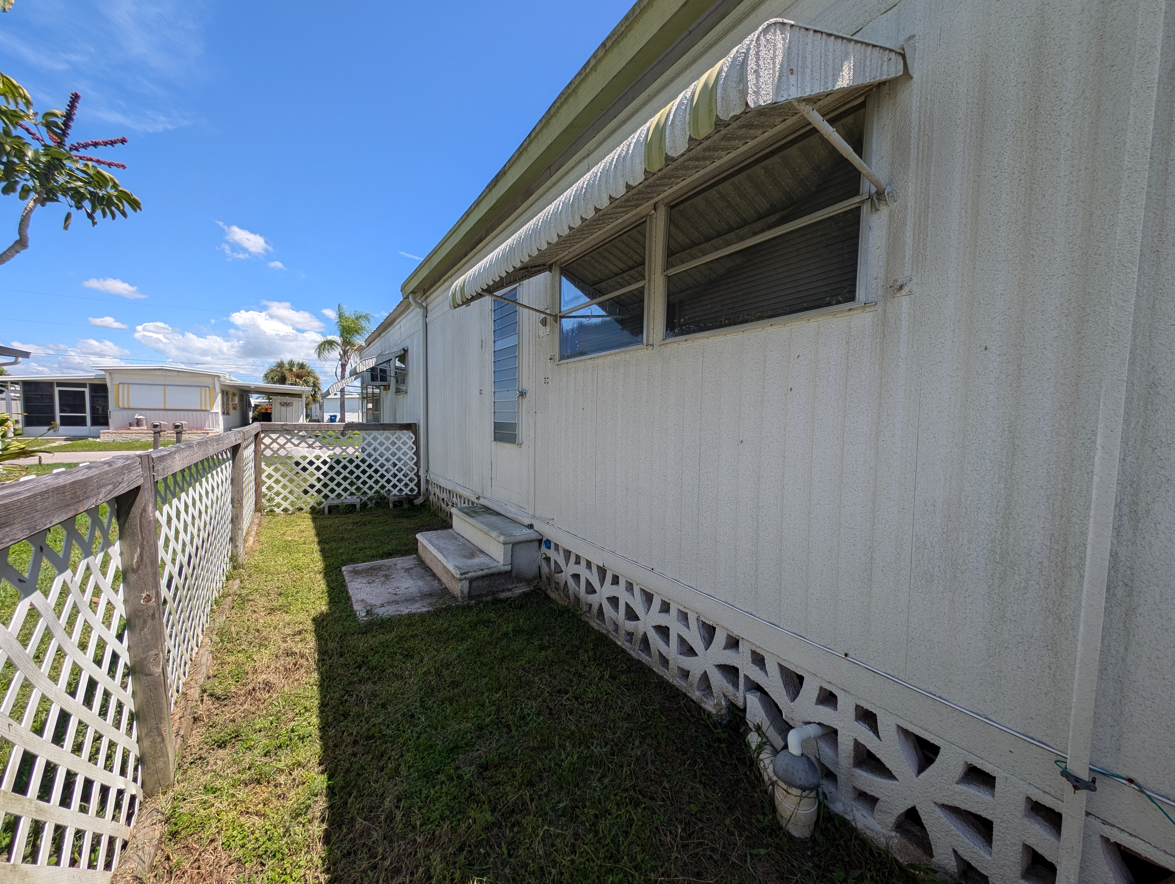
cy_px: 442
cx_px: 588
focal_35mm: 12
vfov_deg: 94.6
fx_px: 408
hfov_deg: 110.5
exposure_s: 1/1385
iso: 42
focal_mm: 2.23
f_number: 1.95
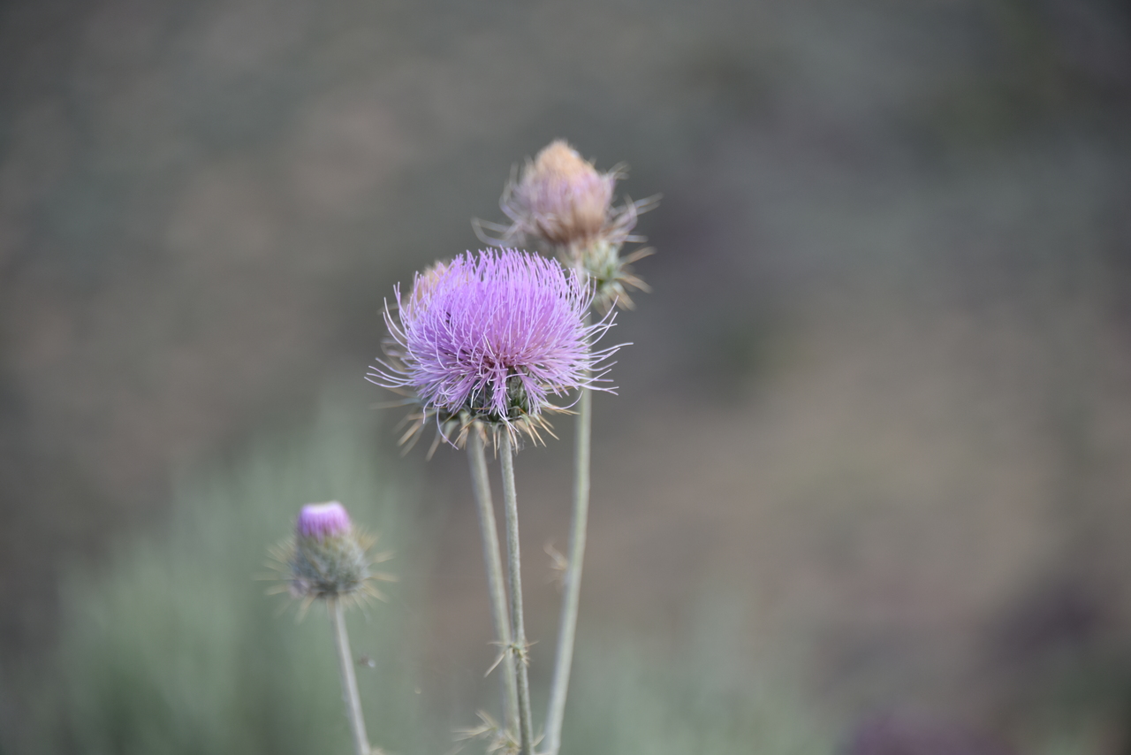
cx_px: 566
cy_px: 378
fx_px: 9427
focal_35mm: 300
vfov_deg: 4.6
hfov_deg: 6.9
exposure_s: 1/640
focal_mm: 300
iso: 360
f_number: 5.6
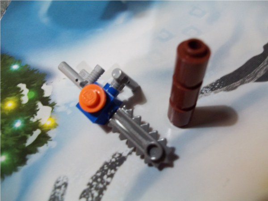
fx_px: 248
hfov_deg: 56.8
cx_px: 134
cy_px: 100
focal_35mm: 32
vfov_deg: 44.2
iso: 182
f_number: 2.9
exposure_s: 1/8
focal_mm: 5.7
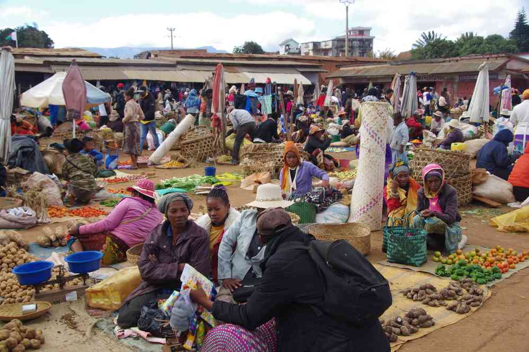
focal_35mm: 43
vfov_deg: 31.2
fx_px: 632
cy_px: 176
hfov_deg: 45.4
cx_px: 264
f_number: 10
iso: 200
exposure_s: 1/60
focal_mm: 29.4
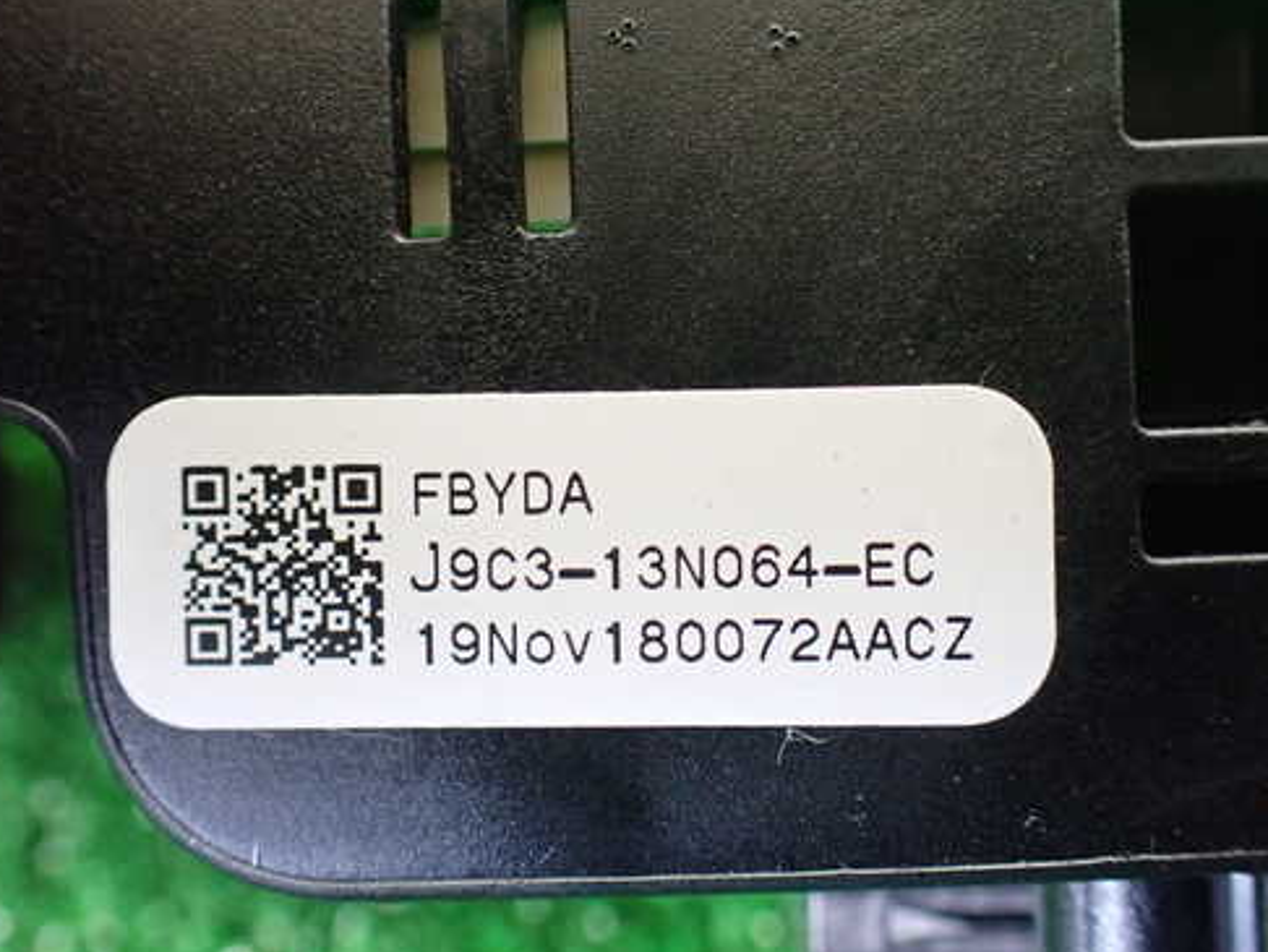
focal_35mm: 37
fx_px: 1356
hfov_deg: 50.1
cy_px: 449
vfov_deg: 38.7
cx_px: 618
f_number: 2.3
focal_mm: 5.4
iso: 800
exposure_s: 1/100
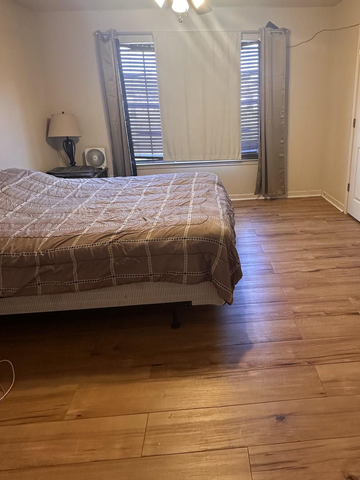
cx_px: 221
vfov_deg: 75.4
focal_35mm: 22
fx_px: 305
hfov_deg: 60.4
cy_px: 189
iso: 200
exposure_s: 1/60
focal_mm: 2.22
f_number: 2.2
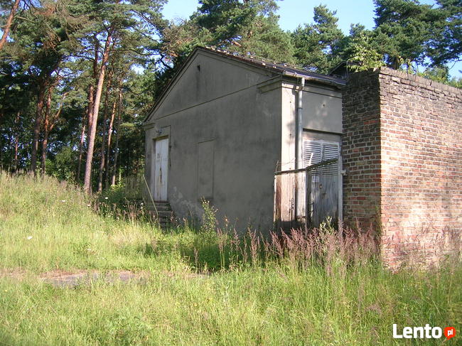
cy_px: 173
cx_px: 231
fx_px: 467
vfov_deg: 40.7
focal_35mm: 35
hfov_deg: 52.6
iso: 50
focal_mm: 5.4
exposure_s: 1/325
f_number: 2.8
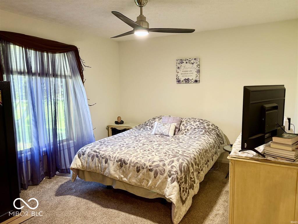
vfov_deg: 53.1
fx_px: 224
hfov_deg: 67.3
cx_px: 149
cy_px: 112
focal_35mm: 26
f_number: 1.6
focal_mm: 5.96
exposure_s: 1/60
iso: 200
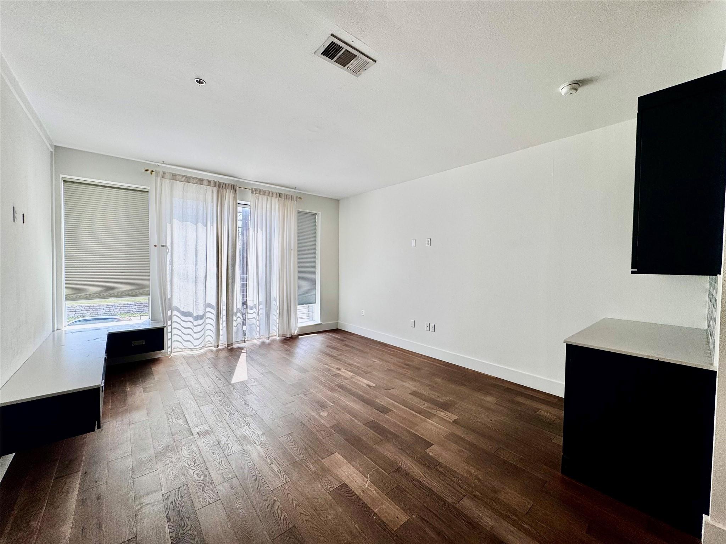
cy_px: 272
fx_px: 294
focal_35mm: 14
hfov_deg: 102.1
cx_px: 363
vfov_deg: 85.7
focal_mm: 2.22
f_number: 2.2
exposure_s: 1/255
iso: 40
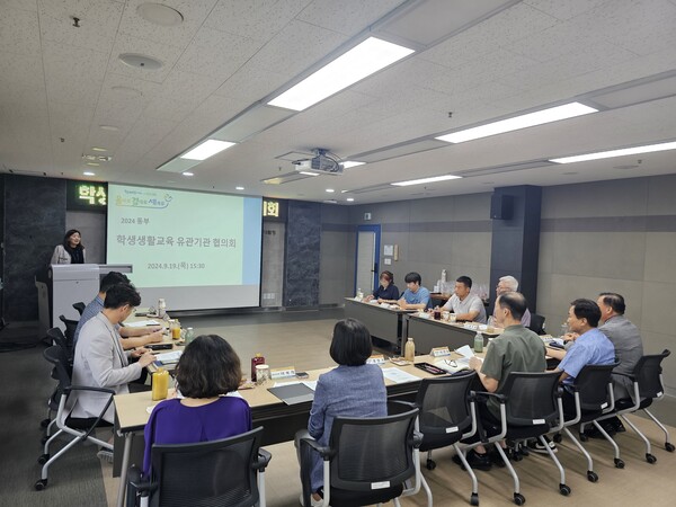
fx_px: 449
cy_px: 254
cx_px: 338
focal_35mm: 23
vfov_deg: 58.9
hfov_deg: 73.9
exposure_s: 1/120
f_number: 1.7
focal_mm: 6.3
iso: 160
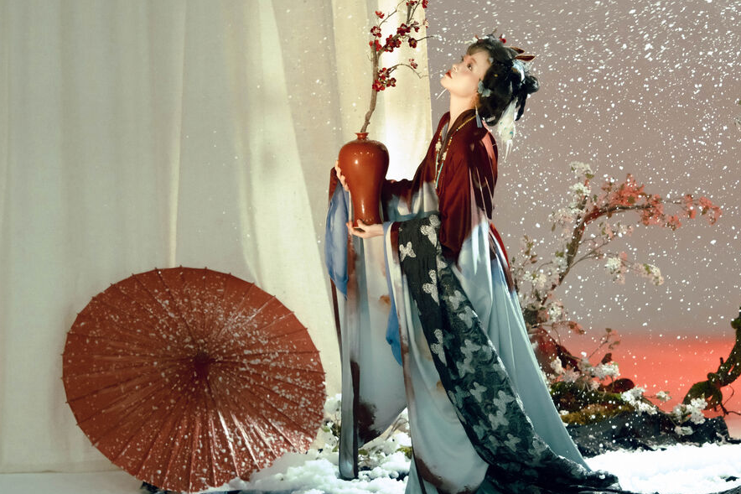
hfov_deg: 26.6
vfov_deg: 17.9
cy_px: 247
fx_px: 1564
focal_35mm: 76
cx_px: 397
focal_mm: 37.6
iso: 2000
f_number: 2.8
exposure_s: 1/250
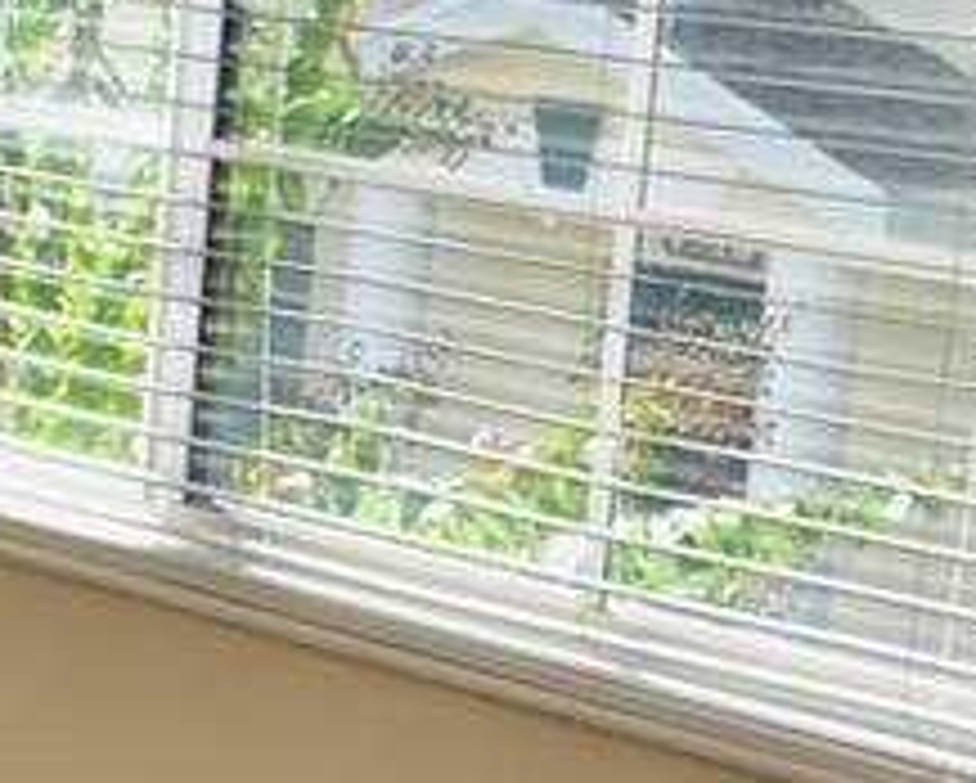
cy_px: 191
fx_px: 3585
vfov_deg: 12.4
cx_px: -1223
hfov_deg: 12.7
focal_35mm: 124
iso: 180
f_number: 5.6
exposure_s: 1/125
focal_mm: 12
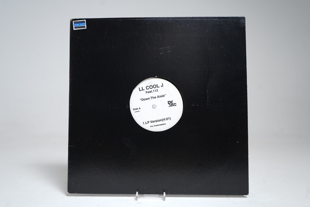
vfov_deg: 42.3
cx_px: 155
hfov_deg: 60.3
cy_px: 104
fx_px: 267
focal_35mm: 31
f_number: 5
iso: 64
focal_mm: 31
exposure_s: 1/3
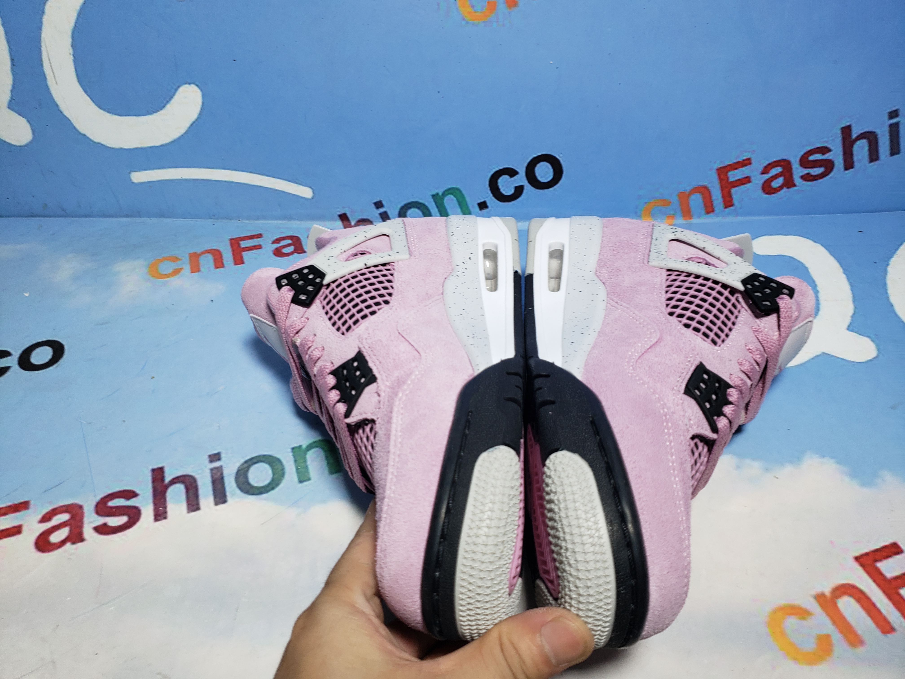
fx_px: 680
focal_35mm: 26
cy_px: 340
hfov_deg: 67.3
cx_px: 452
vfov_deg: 53.1
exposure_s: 1/389
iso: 50
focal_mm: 4.3
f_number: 1.5
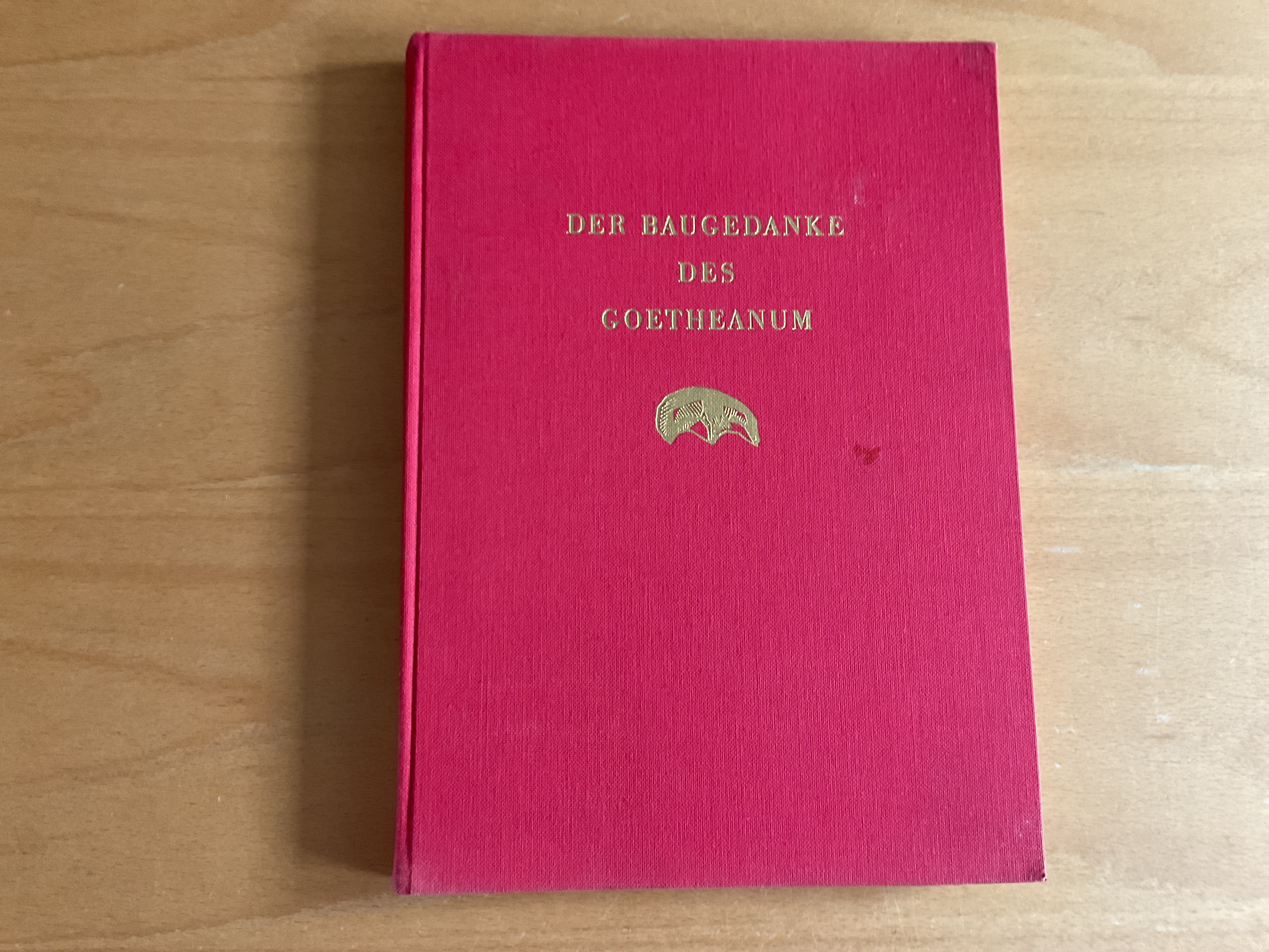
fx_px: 1063
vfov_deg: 48.2
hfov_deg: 61.7
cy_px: 476
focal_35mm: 29
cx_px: 634
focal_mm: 3
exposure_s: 1/40
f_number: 1.8
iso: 200
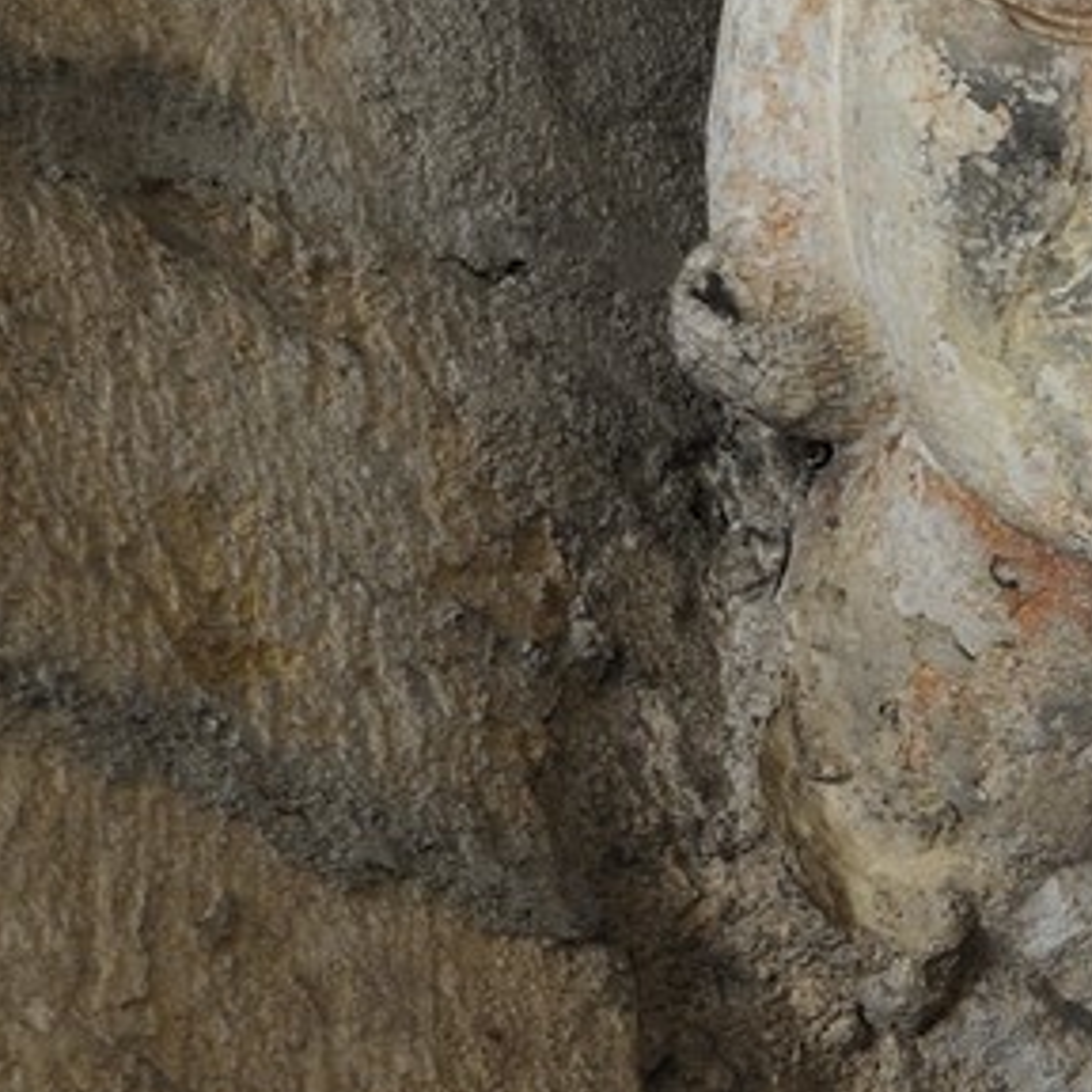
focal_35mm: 330
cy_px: 1028
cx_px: 2537
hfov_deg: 5.2
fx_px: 11778
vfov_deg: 5.3
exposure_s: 1/60
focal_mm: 70
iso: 800
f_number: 5.6
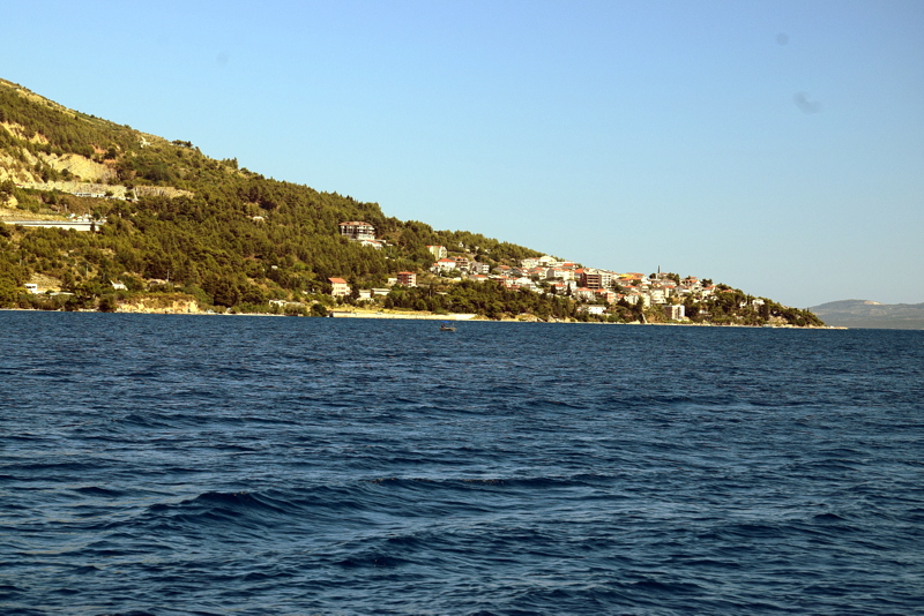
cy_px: 308
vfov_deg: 15.7
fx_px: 2234
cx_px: 462
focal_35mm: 87
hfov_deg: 23.4
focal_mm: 58
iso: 400
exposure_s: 1/320
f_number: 10
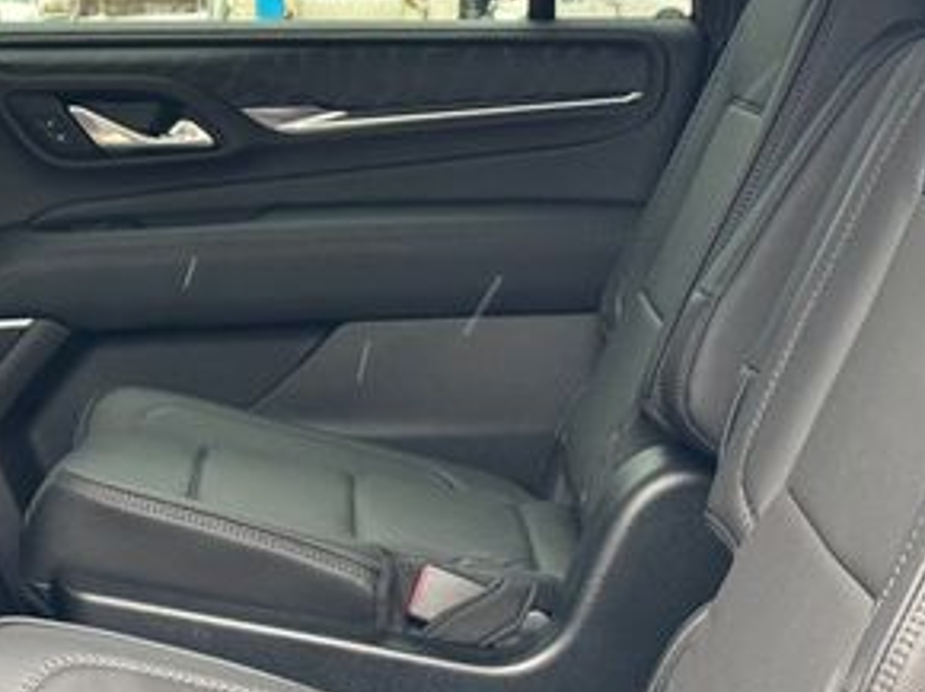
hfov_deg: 18.5
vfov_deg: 13.9
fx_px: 2830
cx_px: 351
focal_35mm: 106
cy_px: 246
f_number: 1.78
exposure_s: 1/60
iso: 160
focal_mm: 6.76
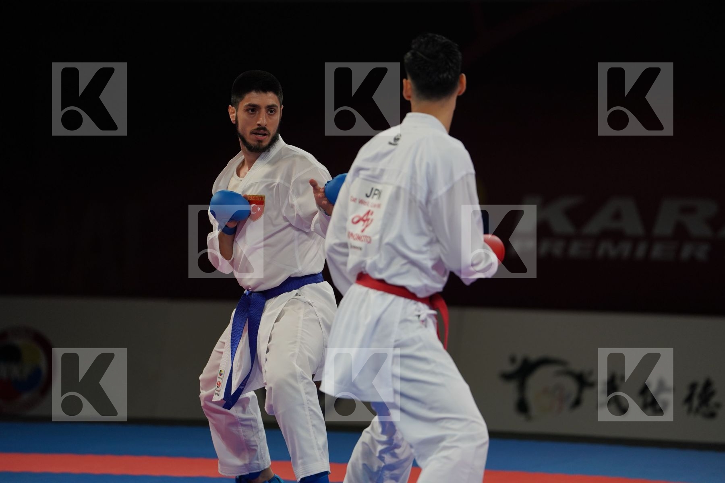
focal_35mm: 198
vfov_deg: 6.9
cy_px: 242
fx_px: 3987
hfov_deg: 10.4
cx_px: 362
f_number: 2.8
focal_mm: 198
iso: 1000
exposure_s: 1/1000
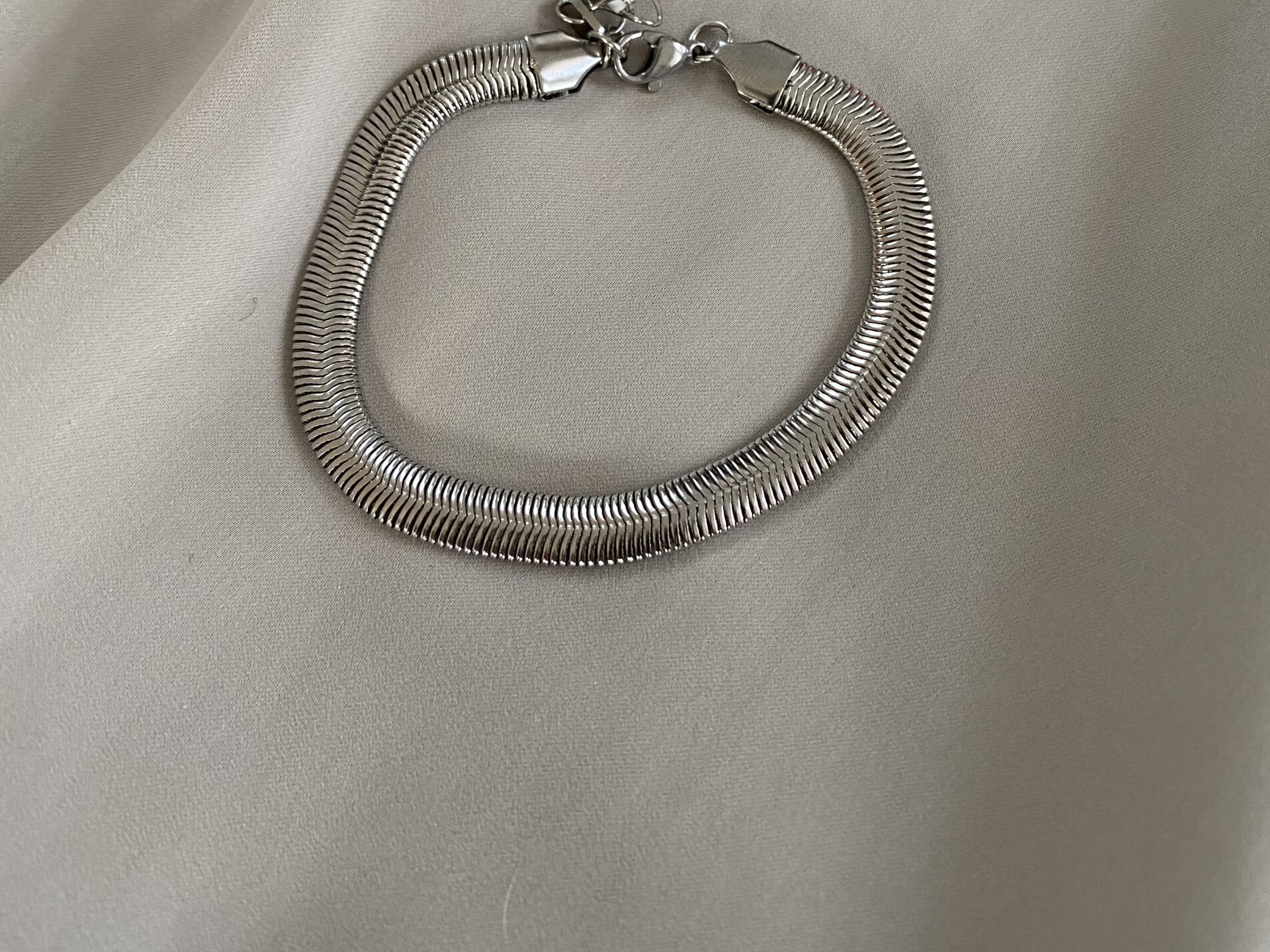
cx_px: 640
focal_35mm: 35
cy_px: 151
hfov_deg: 52.6
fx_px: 1284
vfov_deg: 38.7
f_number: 1.8
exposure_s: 1/50
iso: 160
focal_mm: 4.25
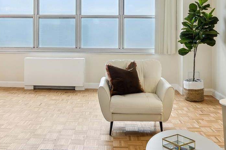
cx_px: 93
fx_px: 257
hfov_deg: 47.2
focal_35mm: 41
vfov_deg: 32.4
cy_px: 54
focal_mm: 14
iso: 200
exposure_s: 1/8
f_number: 11
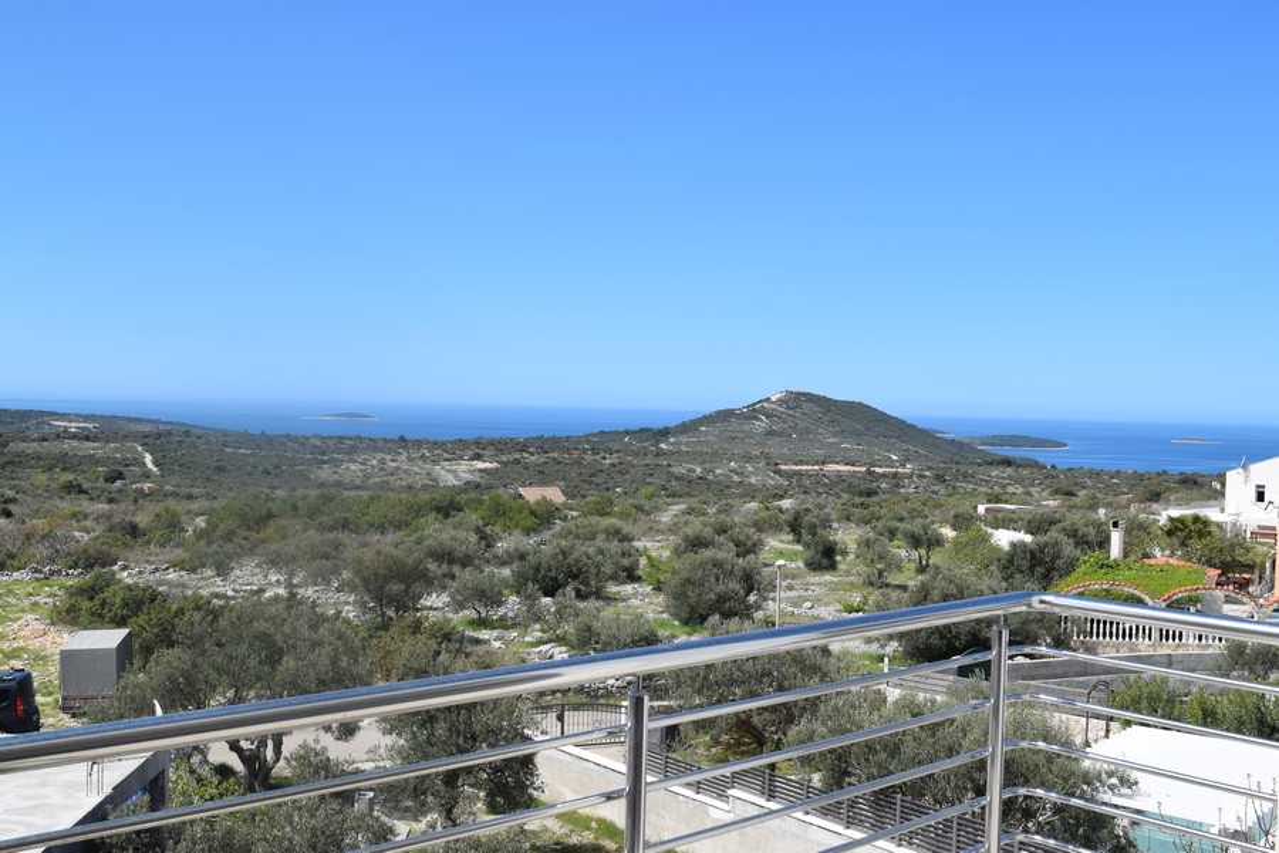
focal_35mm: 36
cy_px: 426
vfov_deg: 36.9
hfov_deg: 53.1
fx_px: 1279
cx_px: 640
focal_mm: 24
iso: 200
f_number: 10
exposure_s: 1/400
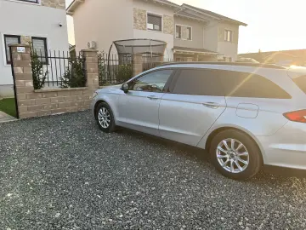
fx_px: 230
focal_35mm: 26
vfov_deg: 53.1
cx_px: 153
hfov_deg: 67.3
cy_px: 115
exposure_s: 1/506
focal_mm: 5.1
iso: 50
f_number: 1.6
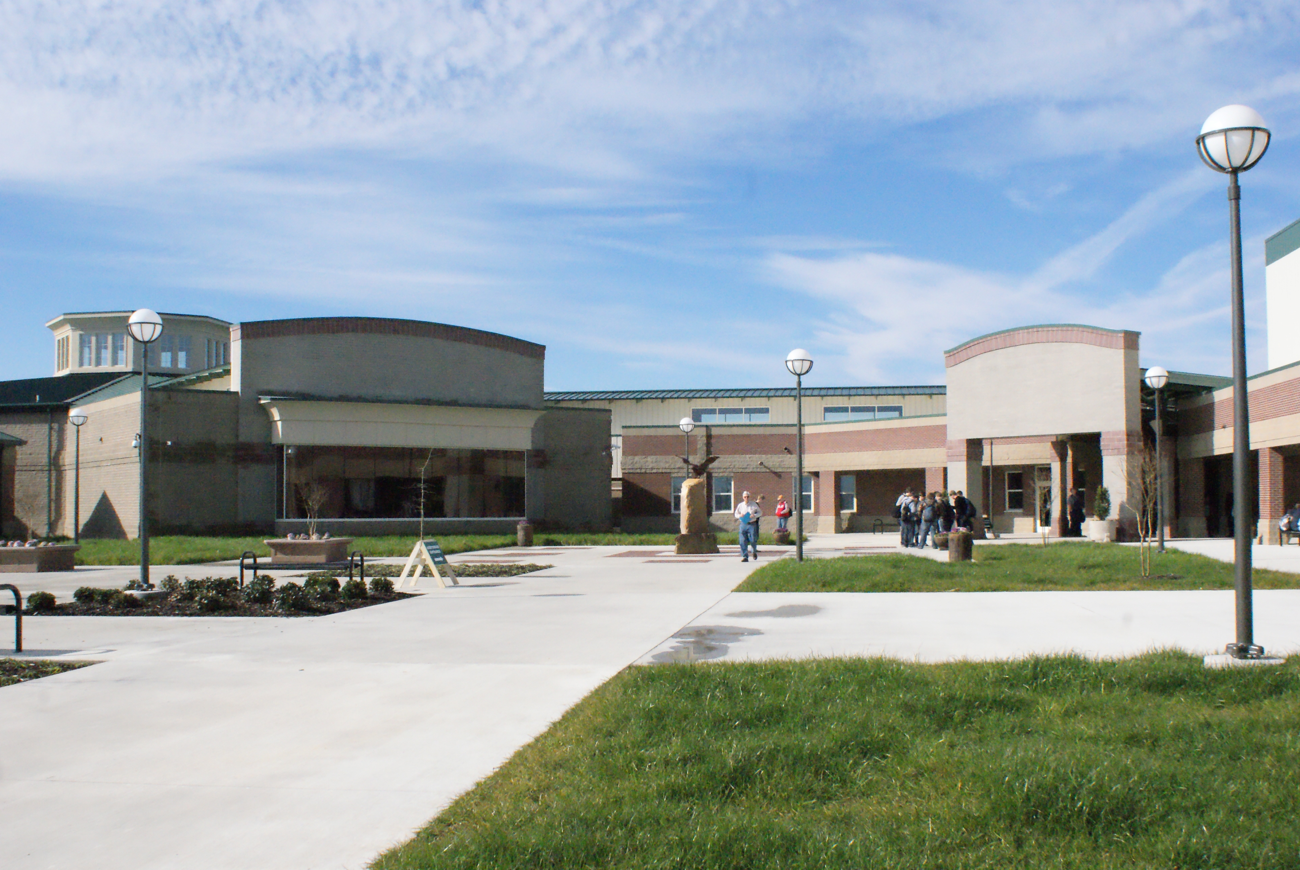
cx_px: 650
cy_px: 435
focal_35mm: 36
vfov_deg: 37.0
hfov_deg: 53.1
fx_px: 1302
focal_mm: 24
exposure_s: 1/2500
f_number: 16
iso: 3200
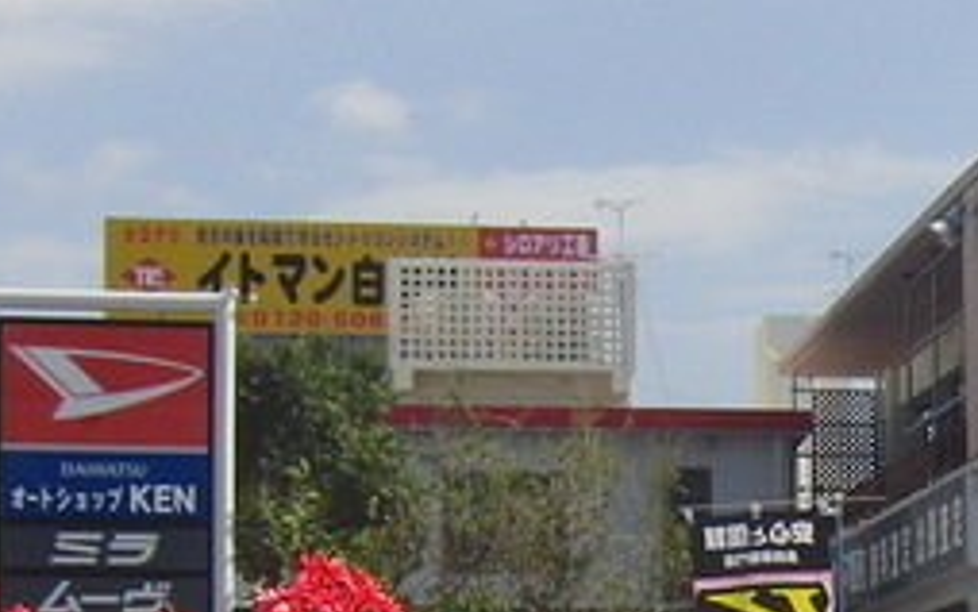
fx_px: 3413
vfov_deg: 10.1
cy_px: 766
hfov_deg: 15.7
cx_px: 1194
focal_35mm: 128
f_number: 7.9
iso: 100
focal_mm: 5.2
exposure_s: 1/250
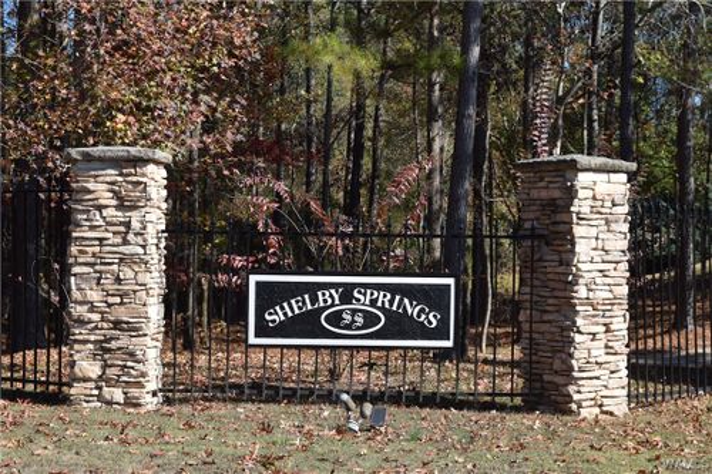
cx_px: 356
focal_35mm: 72
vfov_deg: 18.9
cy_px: 237
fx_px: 1423
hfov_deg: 28.1
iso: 200
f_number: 9
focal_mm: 48
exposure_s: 1/320
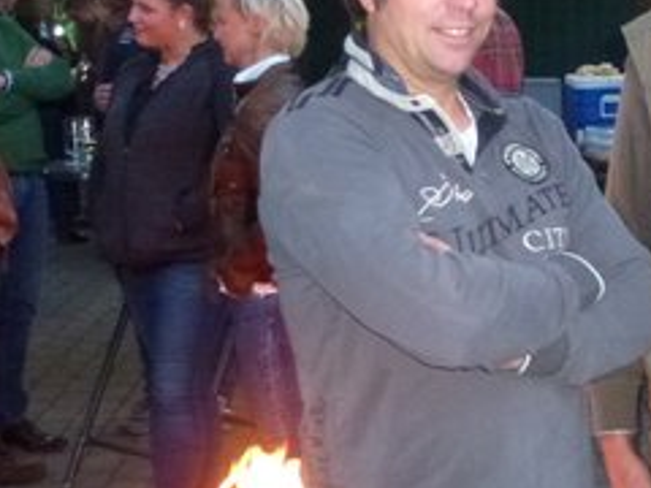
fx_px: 1354
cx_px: 648
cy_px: 206
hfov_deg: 25.7
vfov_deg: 20.4
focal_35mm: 72
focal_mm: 6.4
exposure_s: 1/15
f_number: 3.7
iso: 800
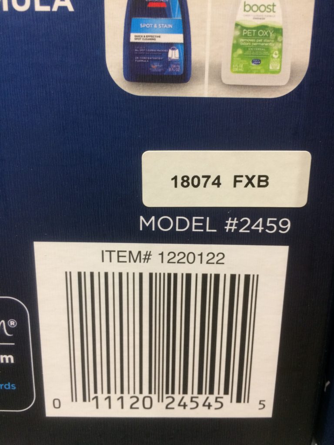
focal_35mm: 29
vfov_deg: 61.7
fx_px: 373
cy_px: 222
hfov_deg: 48.2
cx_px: 167
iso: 160
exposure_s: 1/30
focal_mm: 4.15
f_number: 2.2
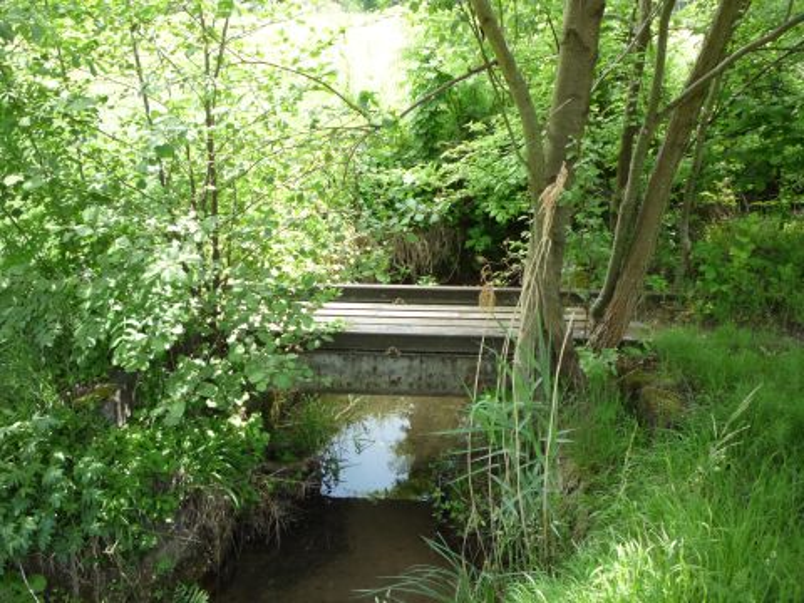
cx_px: 402
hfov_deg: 56.8
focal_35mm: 32
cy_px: 302
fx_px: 743
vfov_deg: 44.2
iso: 200
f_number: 3.3
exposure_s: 1/200
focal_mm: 5.2
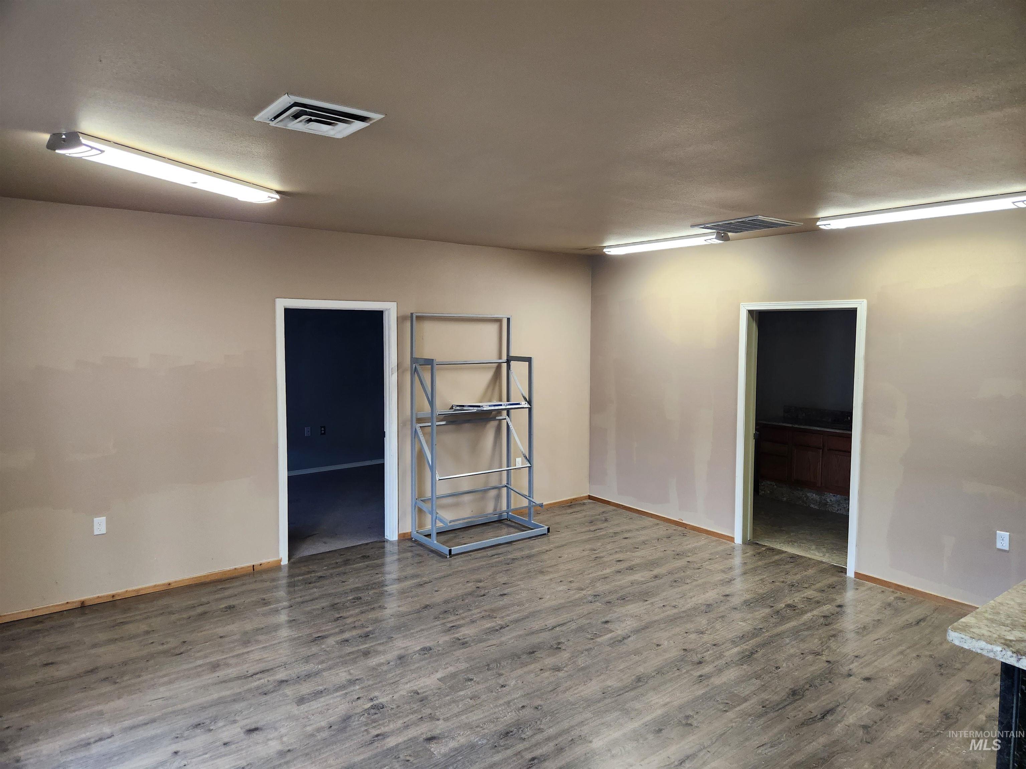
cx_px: 513
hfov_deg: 73.9
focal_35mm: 23
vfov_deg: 58.9
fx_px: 682
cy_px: 384
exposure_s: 1/120
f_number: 1.8
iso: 200
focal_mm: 5.4
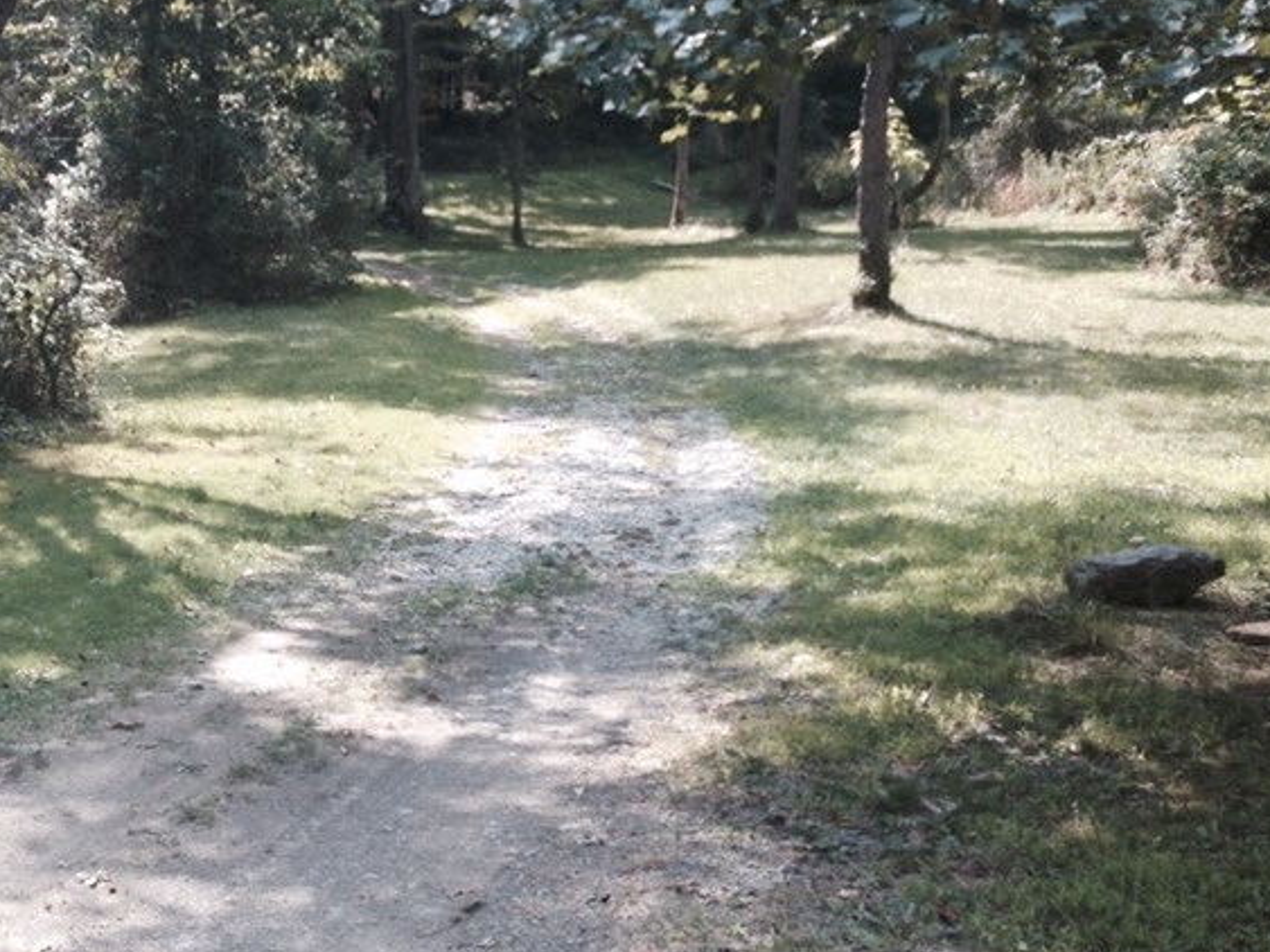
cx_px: 431
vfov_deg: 24.2
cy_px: 271
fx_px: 2201
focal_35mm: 60
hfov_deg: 31.9
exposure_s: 1/335
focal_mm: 4.12
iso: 50
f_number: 2.4
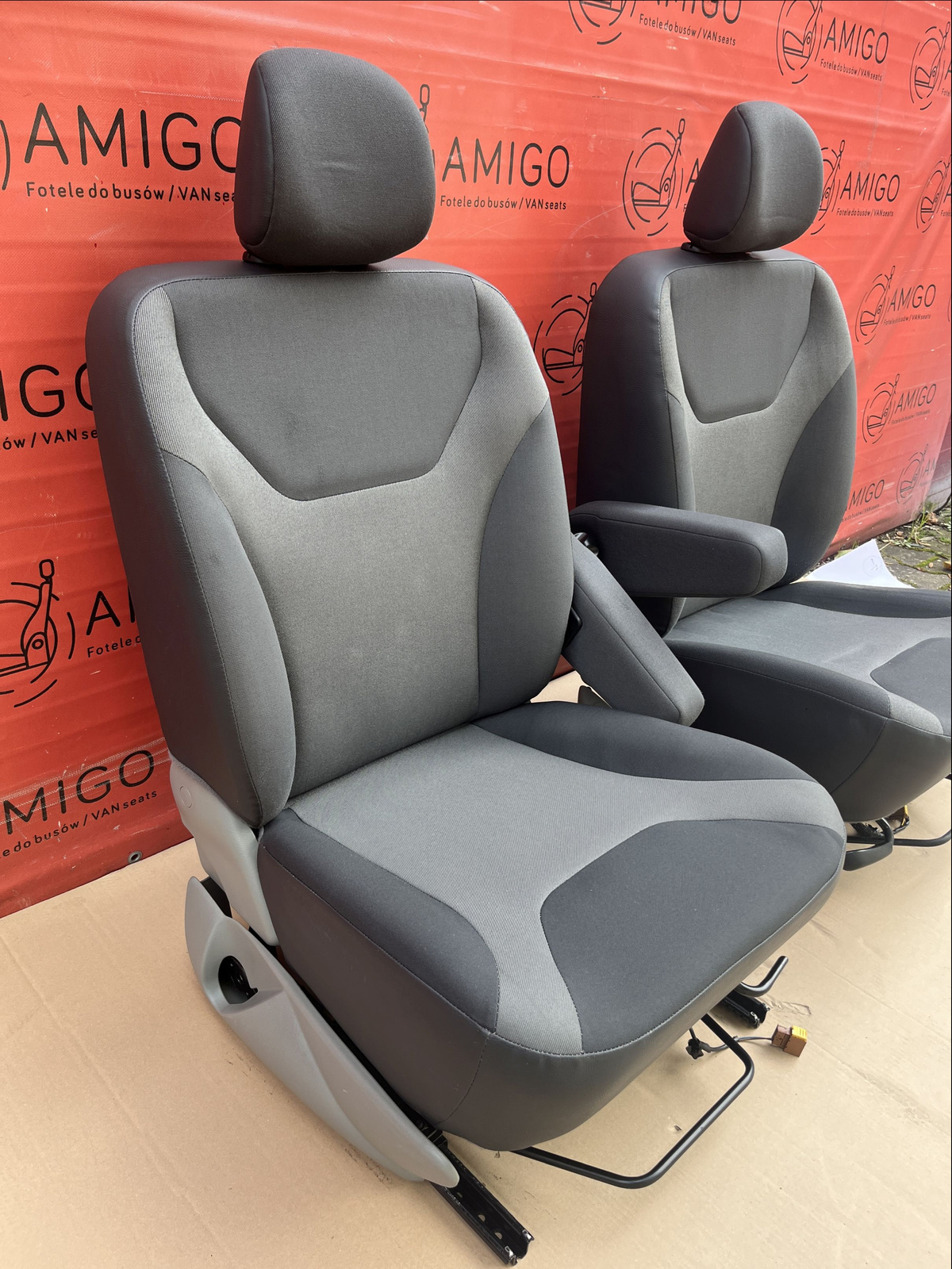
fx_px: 953
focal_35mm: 26
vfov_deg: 67.3
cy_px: 634
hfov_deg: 53.1
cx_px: 476
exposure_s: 1/177
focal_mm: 5.1
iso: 40
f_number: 1.6
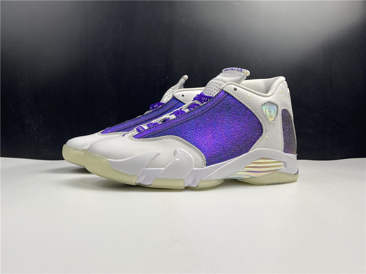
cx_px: 183
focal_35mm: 26
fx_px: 275
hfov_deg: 67.3
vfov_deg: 53.1
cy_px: 137
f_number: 1.8
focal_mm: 4.25
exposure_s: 1/122
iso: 64
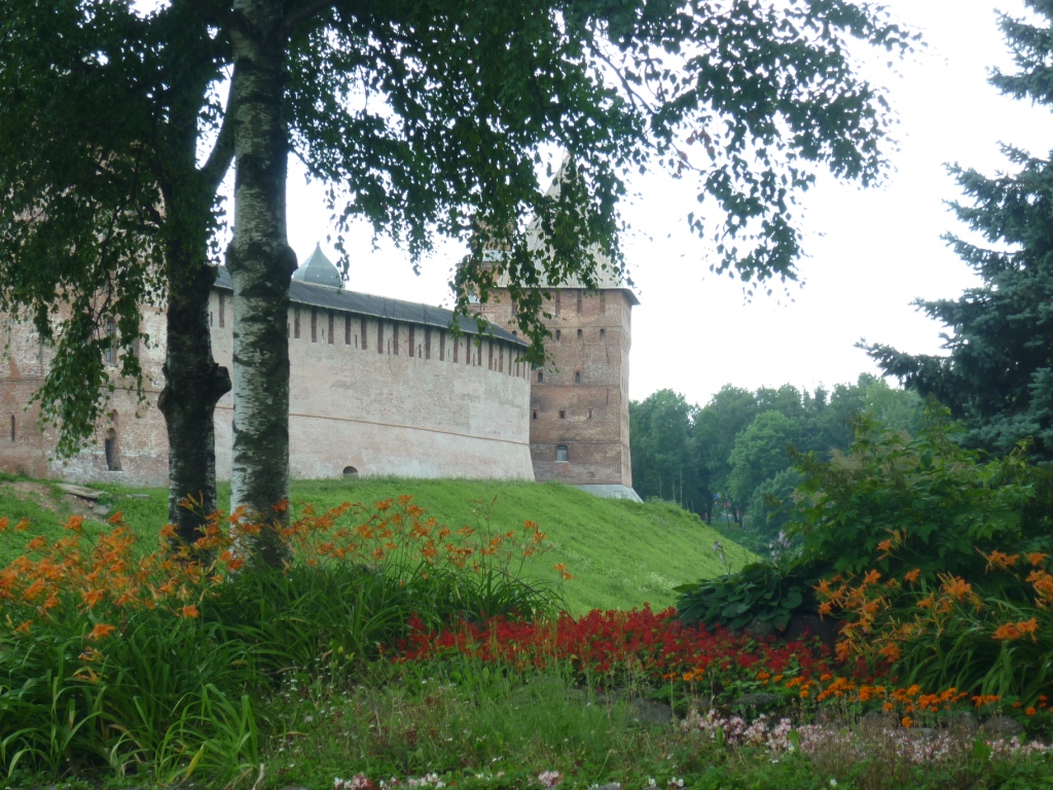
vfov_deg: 17.2
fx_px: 2616
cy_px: 395
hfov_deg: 22.8
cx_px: 526
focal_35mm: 86
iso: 80
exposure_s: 1/125
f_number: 4.4
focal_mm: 14.2
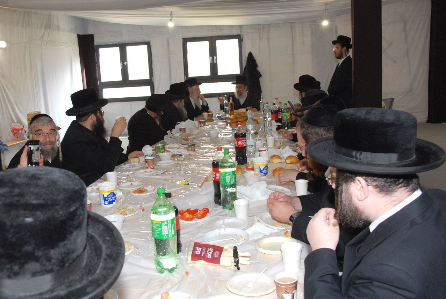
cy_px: 150
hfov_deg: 57.2
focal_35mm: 33
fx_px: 409
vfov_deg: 40.1
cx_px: 223
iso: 800
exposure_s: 1/60
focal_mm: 22
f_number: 7.1
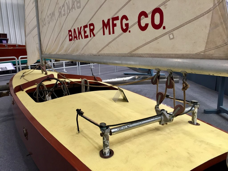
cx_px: 114
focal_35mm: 29
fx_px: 191
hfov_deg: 61.7
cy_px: 86
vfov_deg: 48.2
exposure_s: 1/30
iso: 80
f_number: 2.2
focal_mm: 4.15
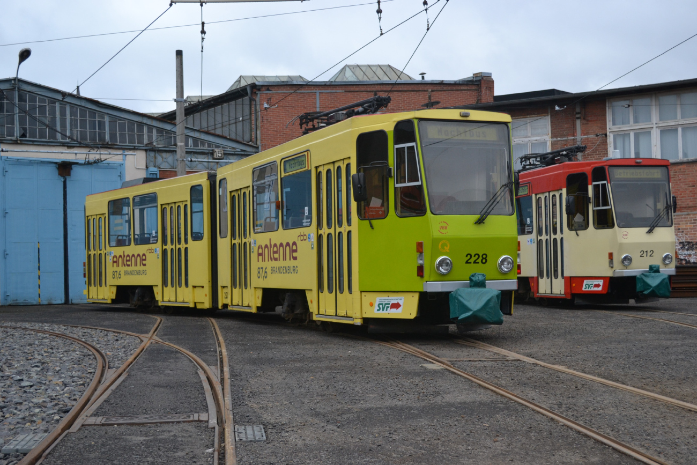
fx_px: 929
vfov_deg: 28.1
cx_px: 348
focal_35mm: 48
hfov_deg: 41.1
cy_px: 232
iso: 400
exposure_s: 1/640
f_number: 4.8
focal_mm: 32
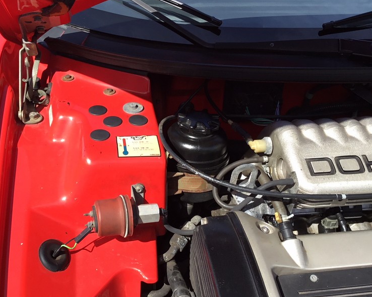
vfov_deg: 35.7
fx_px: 462
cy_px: 139
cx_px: 145
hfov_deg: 43.6
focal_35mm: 42
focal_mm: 3.3
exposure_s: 1/547
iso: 25
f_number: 2.4
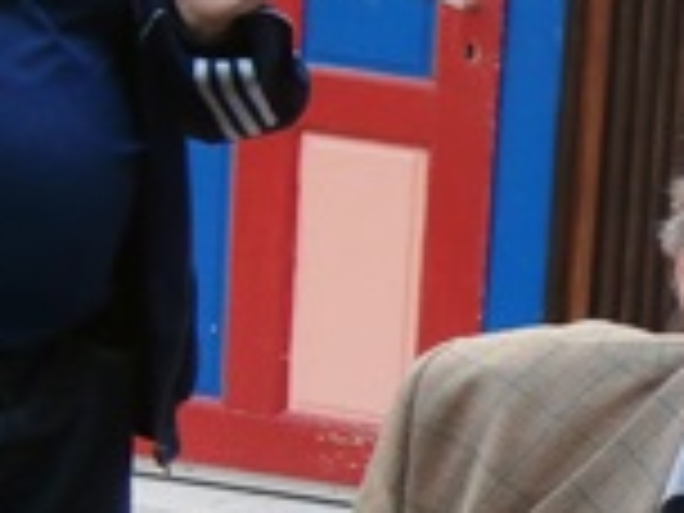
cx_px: 1264
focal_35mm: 101
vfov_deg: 14.6
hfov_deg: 16.1
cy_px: 400
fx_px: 1996
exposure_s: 1/50
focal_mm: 4.2
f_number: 3
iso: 100
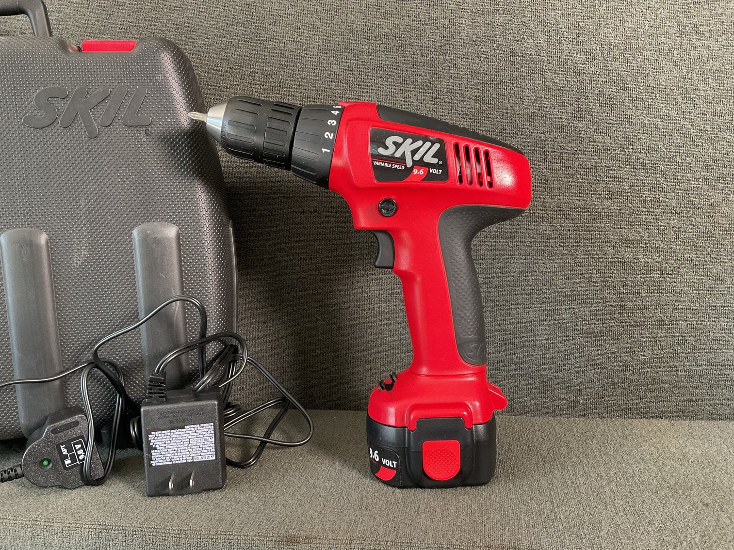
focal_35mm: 29
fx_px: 615
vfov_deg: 48.2
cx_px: 367
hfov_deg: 61.7
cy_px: 275
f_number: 1.8
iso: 200
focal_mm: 3
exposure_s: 1/60
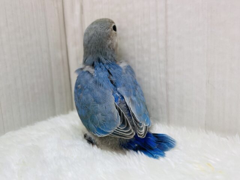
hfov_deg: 69.4
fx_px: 173
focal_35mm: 25
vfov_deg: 54.9
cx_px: 120
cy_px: 90
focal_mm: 4.25
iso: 80
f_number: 1.8
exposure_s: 1/100
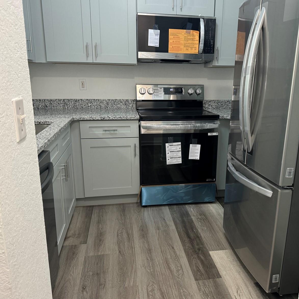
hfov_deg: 55.4
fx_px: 283
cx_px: 171
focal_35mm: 29
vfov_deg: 55.6
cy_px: 149
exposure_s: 1/60
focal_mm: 6.76
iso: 250
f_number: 1.78
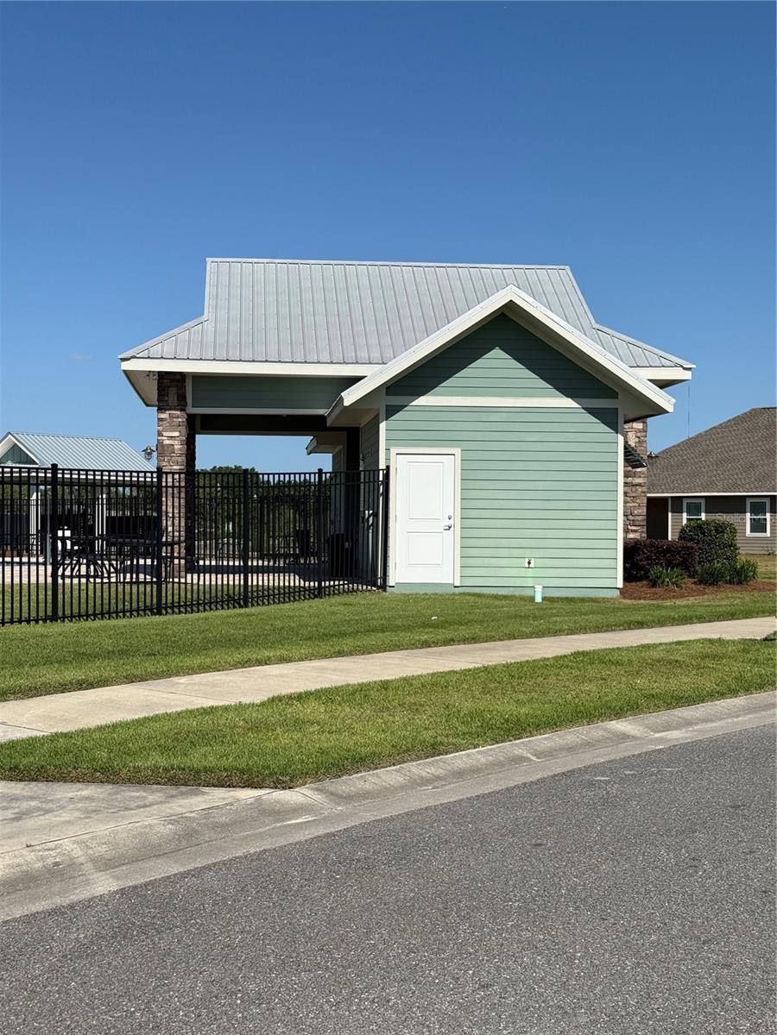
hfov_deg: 30.3
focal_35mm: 48
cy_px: 518
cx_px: 388
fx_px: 1437
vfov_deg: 39.7
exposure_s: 1/6536
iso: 64
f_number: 1.78
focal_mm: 6.76
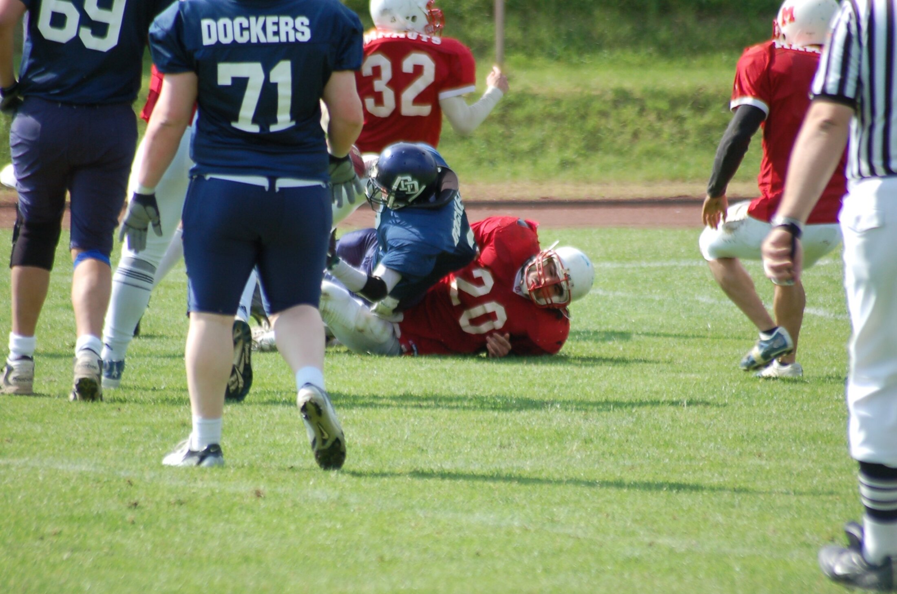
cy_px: 297
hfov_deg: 4.6
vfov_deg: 3.0
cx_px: 448
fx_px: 11191
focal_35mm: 450
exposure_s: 1/800
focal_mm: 300
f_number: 5.6
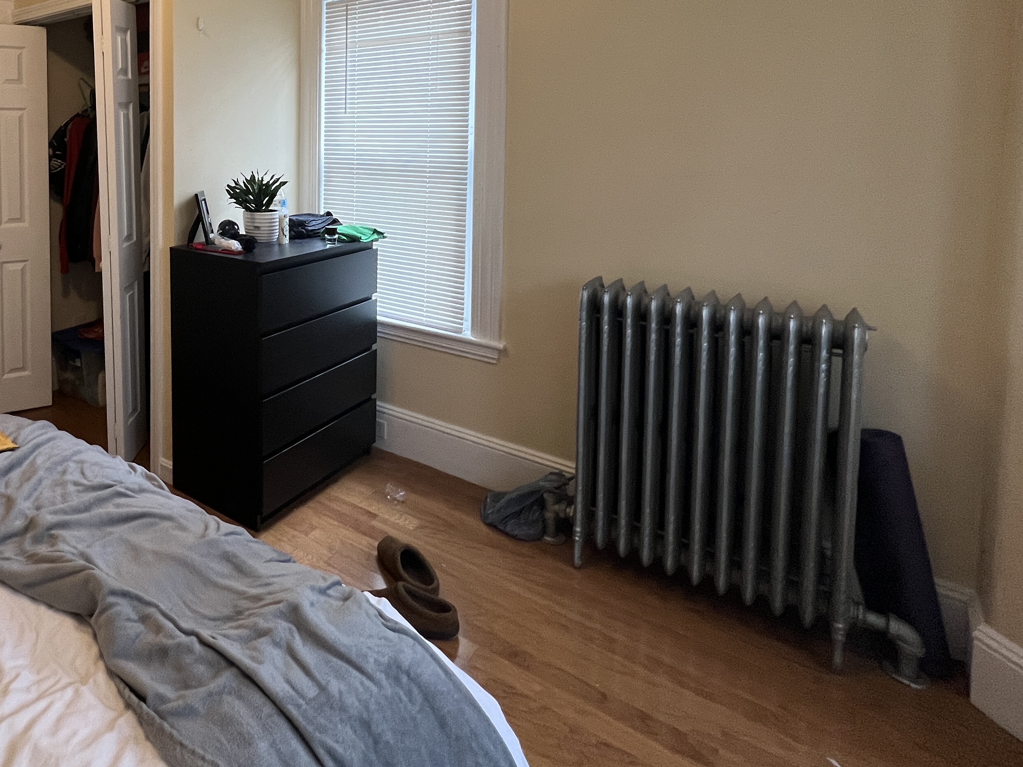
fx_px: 621
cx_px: 221
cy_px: 181
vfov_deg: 59.6
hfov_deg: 71.9
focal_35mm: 21
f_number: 1.8
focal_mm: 1.57
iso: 250
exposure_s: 1/61
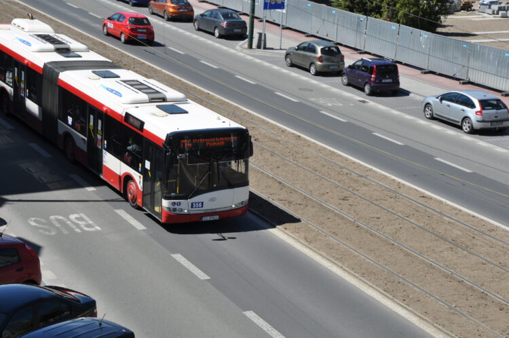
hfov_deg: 26.0
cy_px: 169
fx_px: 1101
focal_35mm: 78
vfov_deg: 17.4
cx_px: 254
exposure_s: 1/320
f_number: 9
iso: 200
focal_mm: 52
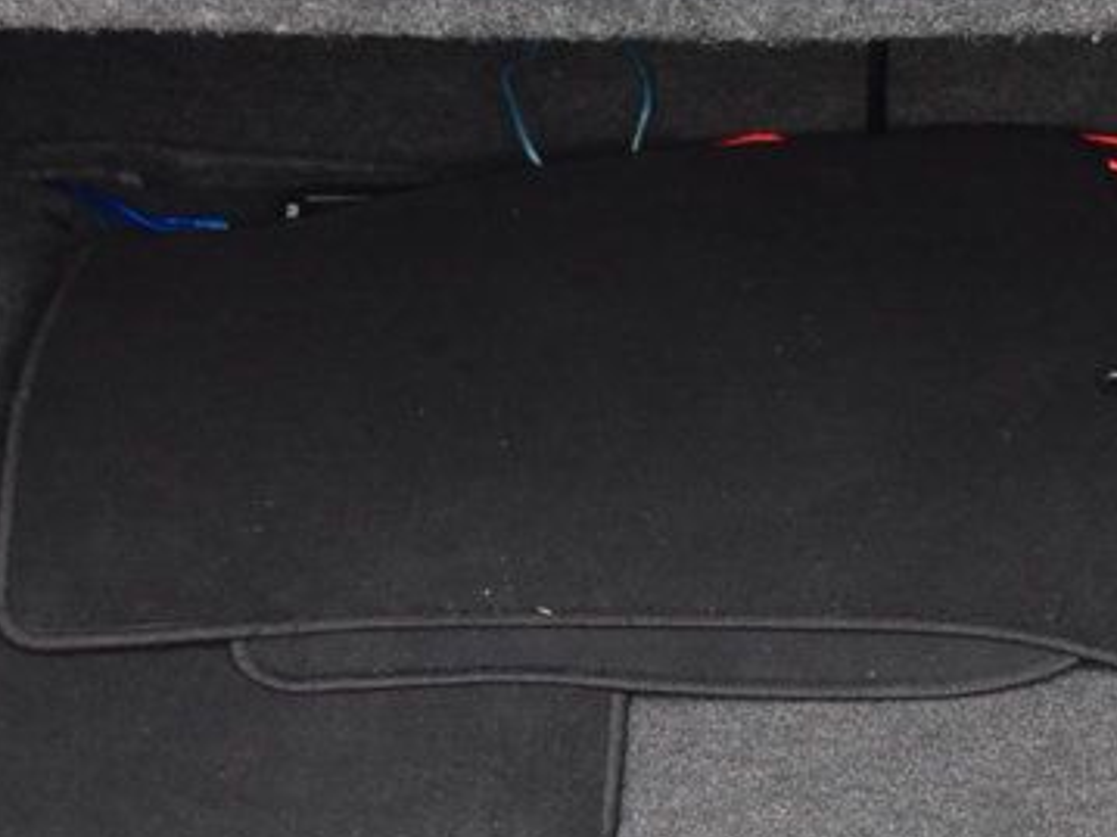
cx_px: 772
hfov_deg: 18.3
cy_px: 672
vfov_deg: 13.8
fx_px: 3452
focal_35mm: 107
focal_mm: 26
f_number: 6.3
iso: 800
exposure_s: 1/15
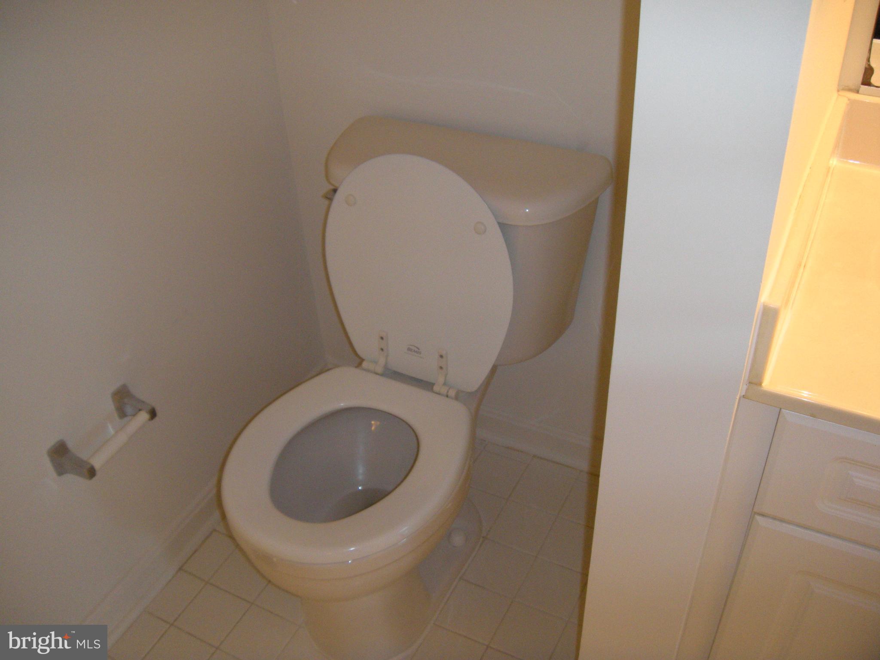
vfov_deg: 40.7
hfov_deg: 52.6
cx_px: 440
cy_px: 330
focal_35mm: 35
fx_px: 890
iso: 200
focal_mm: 5.9
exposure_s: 1/30
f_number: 3.8
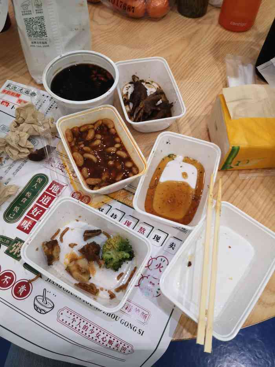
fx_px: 286
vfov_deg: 65.3
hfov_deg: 51.4
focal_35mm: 27
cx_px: 138
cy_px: 184
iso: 64
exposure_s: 1/50
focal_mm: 3.95
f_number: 1.8
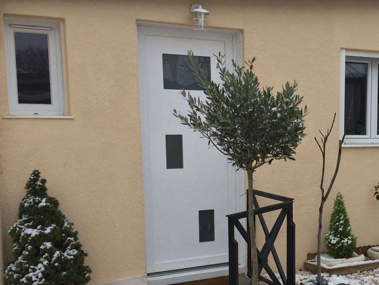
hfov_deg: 35.2
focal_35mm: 52
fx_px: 569
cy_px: 199
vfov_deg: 27.8
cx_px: 323
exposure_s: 1/217
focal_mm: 4.15
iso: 32
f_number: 2.2
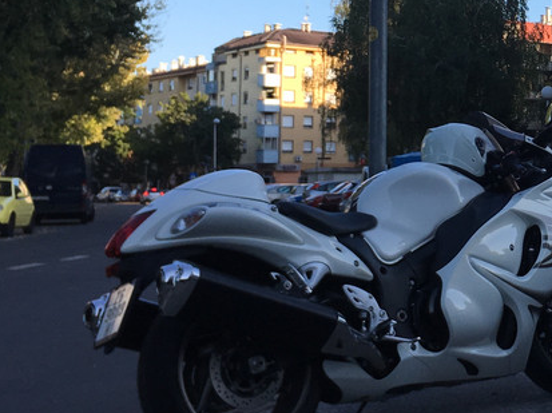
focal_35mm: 75
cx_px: 603
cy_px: 79
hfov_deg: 24.3
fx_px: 1195
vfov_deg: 19.4
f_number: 2.2
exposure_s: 1/686
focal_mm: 4.15
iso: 25
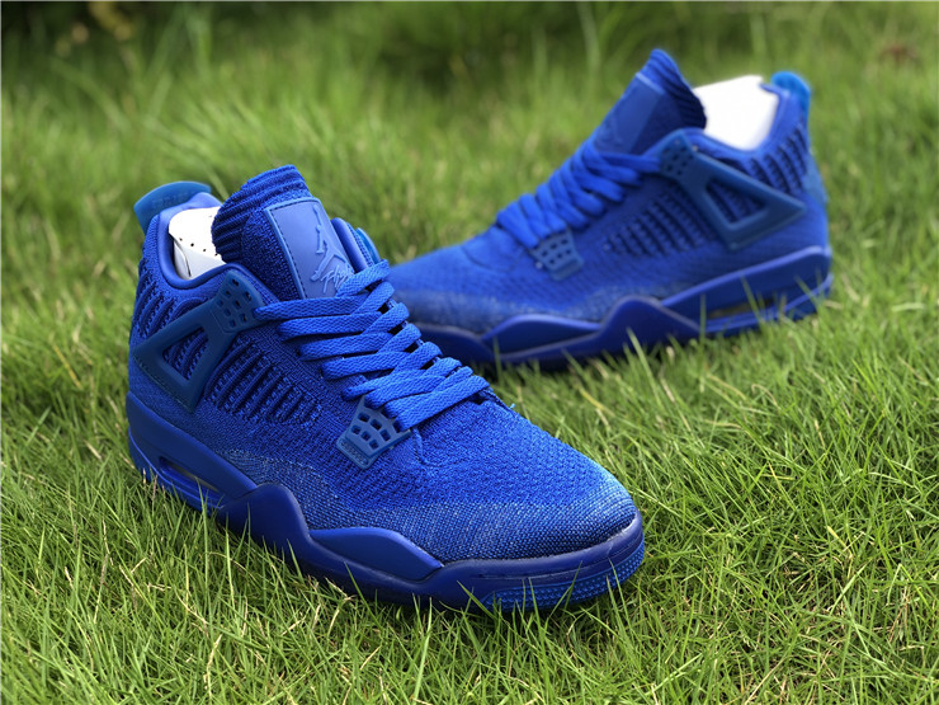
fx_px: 1411
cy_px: 352
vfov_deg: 28.0
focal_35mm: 52
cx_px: 470
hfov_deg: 36.8
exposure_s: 1/120
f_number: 2.4
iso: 20
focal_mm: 6
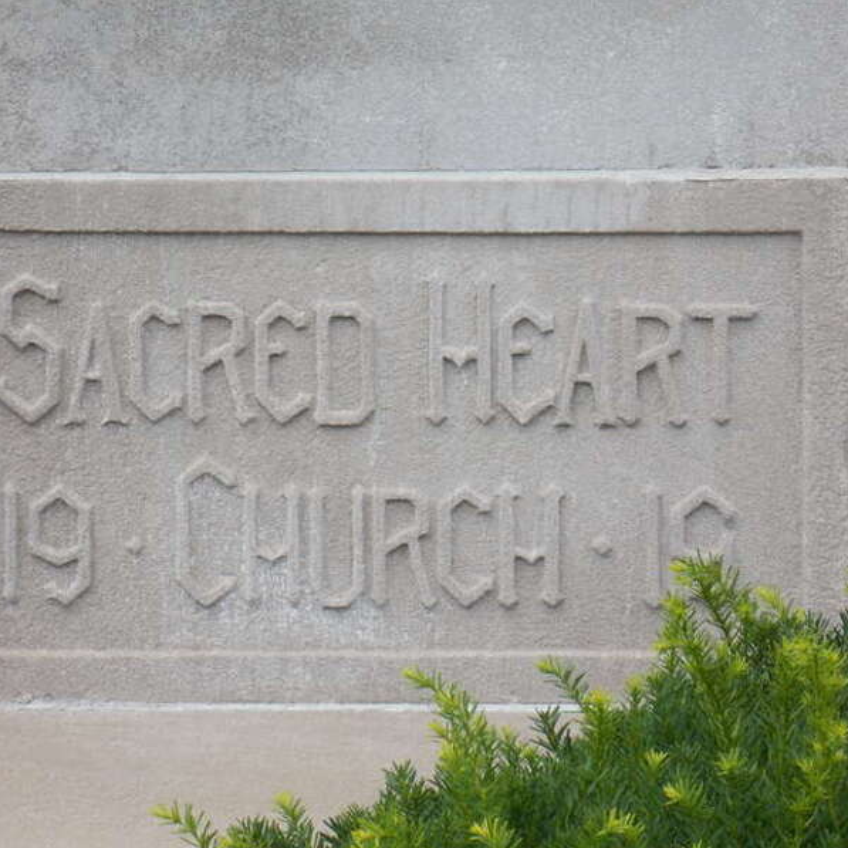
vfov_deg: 8.8
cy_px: 423
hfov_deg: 8.8
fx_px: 5515
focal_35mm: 199
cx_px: 419
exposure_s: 1/160
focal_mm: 29.9
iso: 80
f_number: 5.3
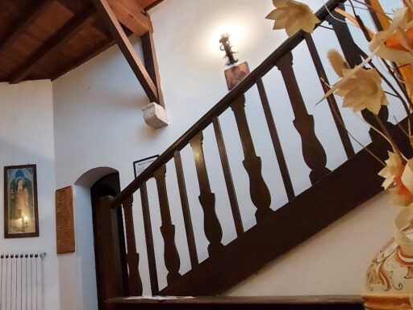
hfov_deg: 59.4
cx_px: 57
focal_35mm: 26
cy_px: 181
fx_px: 310
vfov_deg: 52.8
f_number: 2.2
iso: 800
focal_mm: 1.74
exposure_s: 1/16
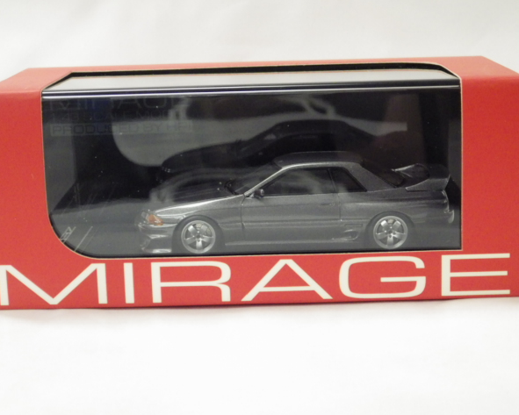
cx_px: 247
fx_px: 1152
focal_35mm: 75
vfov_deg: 20.4
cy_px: 209
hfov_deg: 25.4
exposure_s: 1/50
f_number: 4.2
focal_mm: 12.8
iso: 800
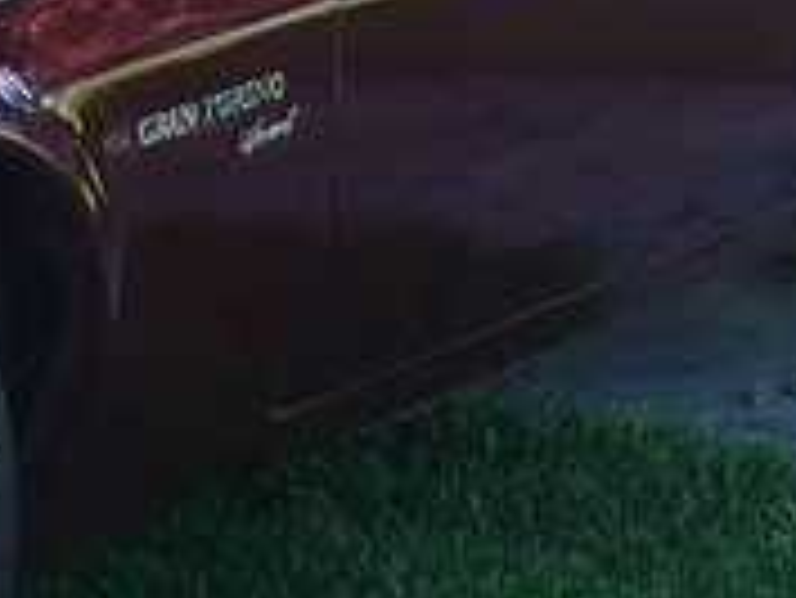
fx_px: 6121
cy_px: -40
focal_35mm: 266
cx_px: -360
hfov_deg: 7.3
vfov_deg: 5.6
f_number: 3.7
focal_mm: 6
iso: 100
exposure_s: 1/80
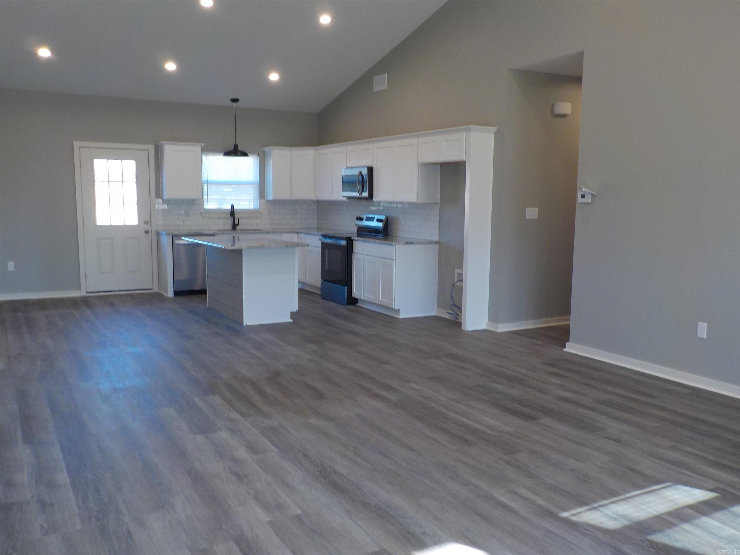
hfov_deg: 60.0
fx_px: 641
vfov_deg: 46.8
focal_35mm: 30
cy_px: 278
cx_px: 370
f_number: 3.3
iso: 125
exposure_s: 1/40
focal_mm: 4.1
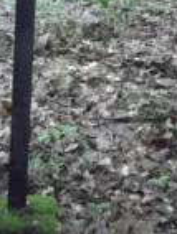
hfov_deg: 15.4
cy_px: 63
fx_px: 639
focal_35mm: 94
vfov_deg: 20.7
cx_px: -8
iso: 1600
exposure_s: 1/125
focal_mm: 6.2
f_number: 2.8
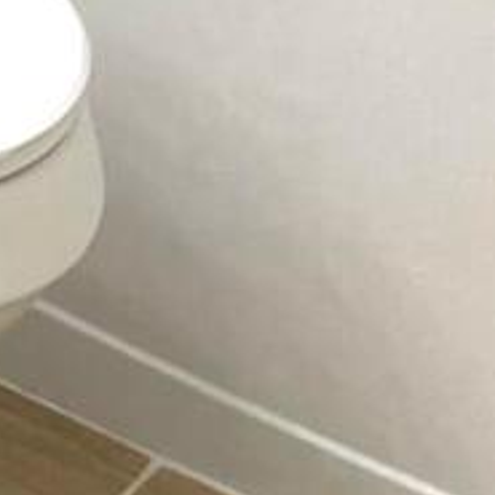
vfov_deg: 7.8
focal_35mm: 183
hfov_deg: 8.3
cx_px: -920
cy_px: -1167
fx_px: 2961
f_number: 1.6
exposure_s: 1/120
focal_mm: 5.1
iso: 40
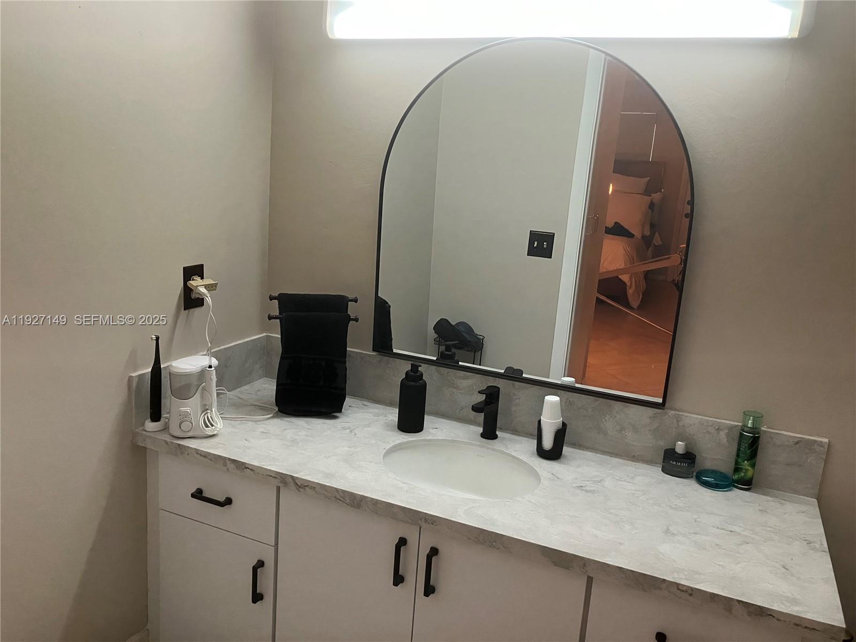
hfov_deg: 63.4
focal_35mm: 28
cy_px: 321
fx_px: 692
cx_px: 428
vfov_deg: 49.7
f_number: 1.8
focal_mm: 3.99
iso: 160
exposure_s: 1/60
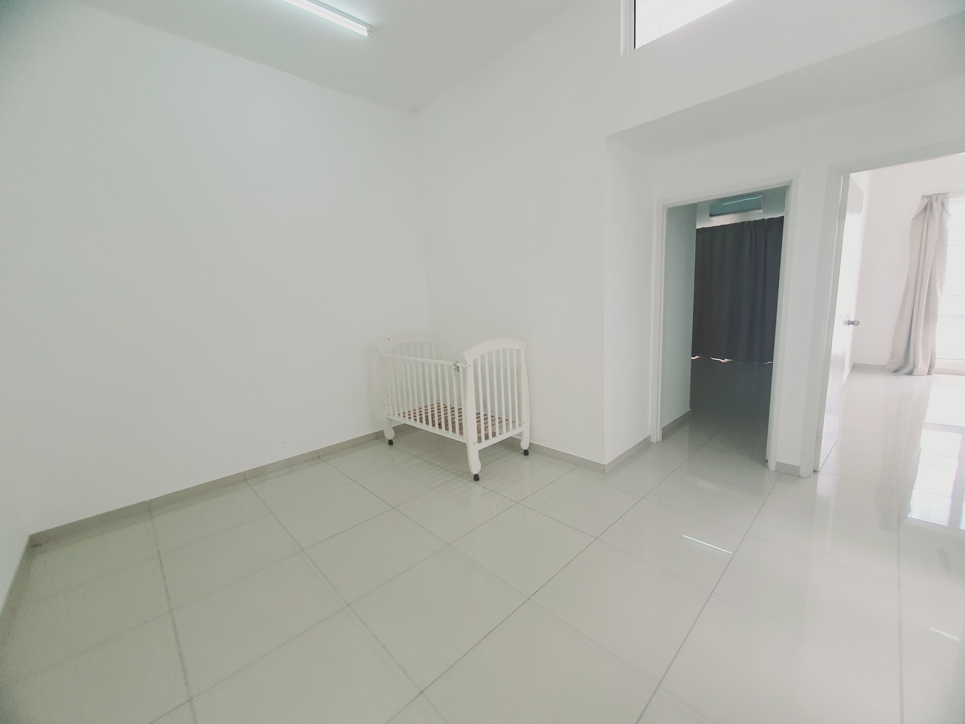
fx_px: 362
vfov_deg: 89.9
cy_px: 362
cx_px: 482
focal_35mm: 13
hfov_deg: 106.2
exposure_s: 1/50
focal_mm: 1.8
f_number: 2.2
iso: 50
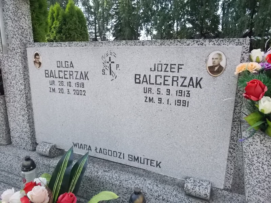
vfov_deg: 53.1
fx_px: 204
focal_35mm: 26
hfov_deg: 67.3
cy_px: 102
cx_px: 136
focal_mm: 4.6
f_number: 8
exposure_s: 1/250
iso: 400
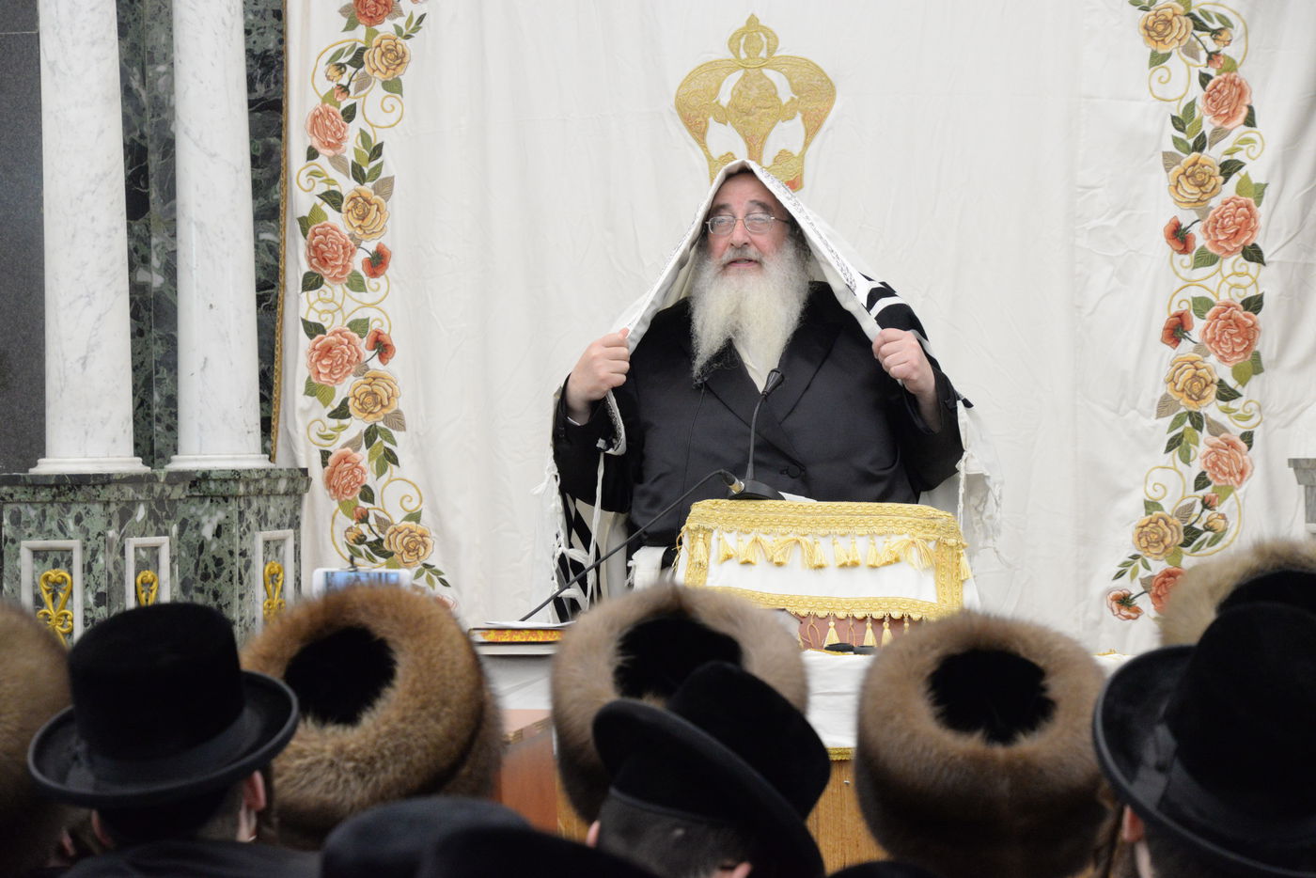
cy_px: 439
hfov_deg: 18.6
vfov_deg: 12.5
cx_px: 658
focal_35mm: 110
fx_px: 4022
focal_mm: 110
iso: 5000
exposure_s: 1/200
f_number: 9
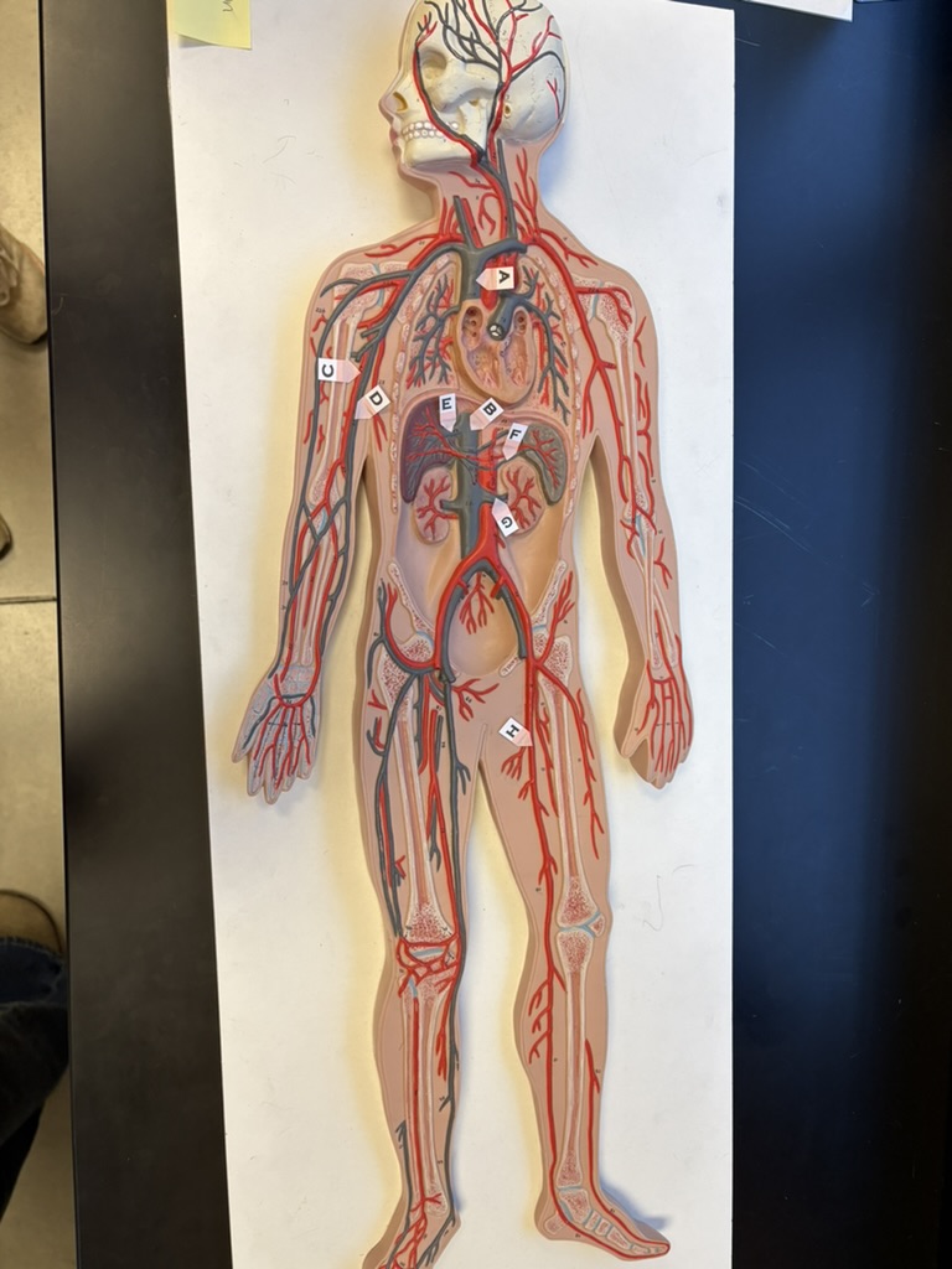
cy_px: 634
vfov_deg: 67.3
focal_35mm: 26
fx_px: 953
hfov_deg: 53.1
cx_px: 476
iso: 100
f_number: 1.6
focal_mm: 5.96
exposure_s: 1/106
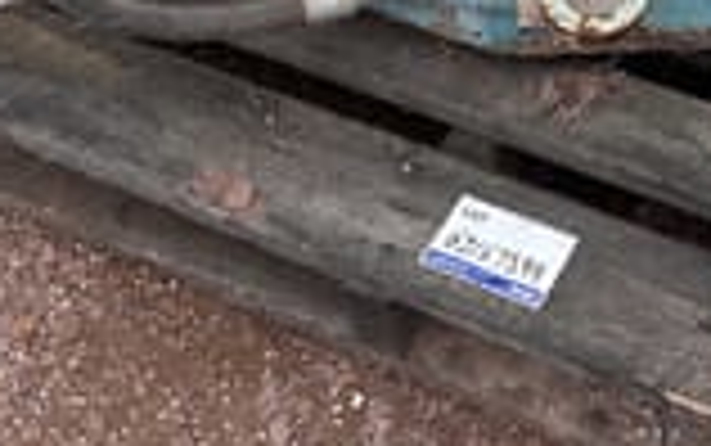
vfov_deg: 14.8
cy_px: 7
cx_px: 670
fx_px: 1687
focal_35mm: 87
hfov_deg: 23.1
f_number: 1.6
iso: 32
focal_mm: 4.2
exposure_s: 1/2257
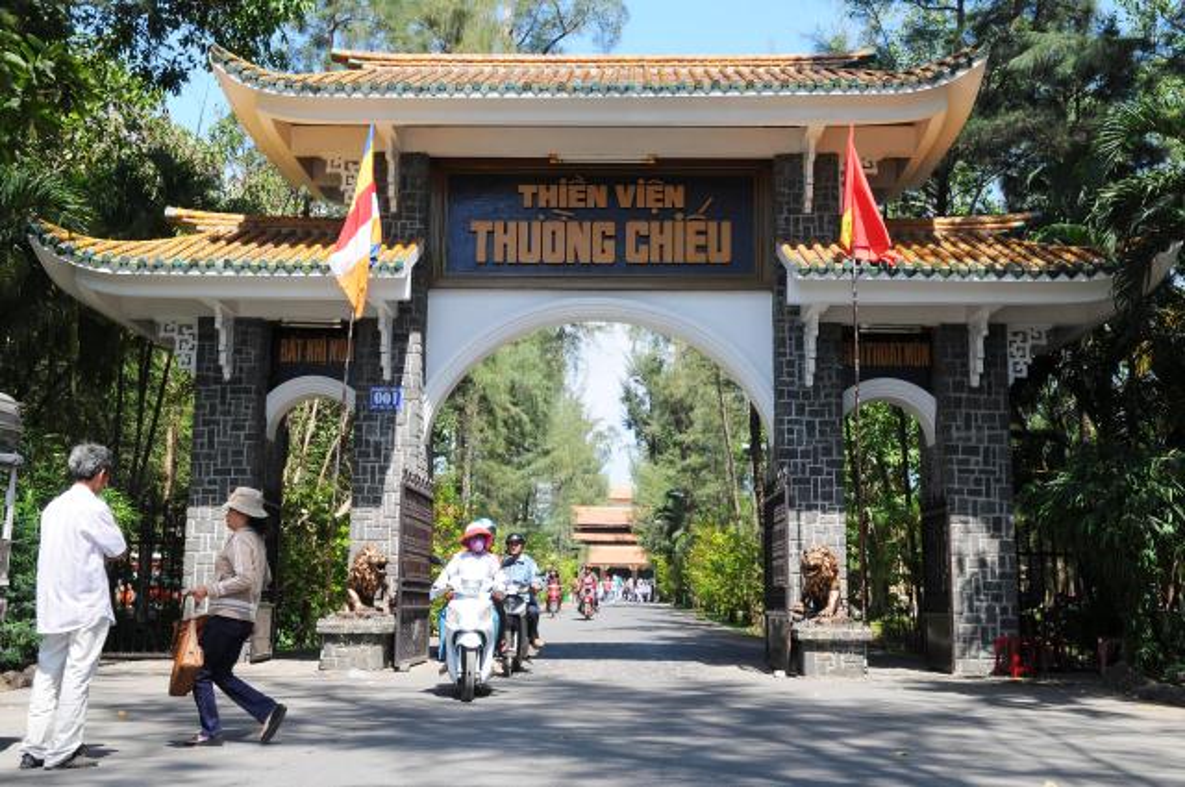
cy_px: 394
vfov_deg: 34.1
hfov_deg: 49.6
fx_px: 1282
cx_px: 592
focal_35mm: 39
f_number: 5.6
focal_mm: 26
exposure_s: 1/400
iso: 200
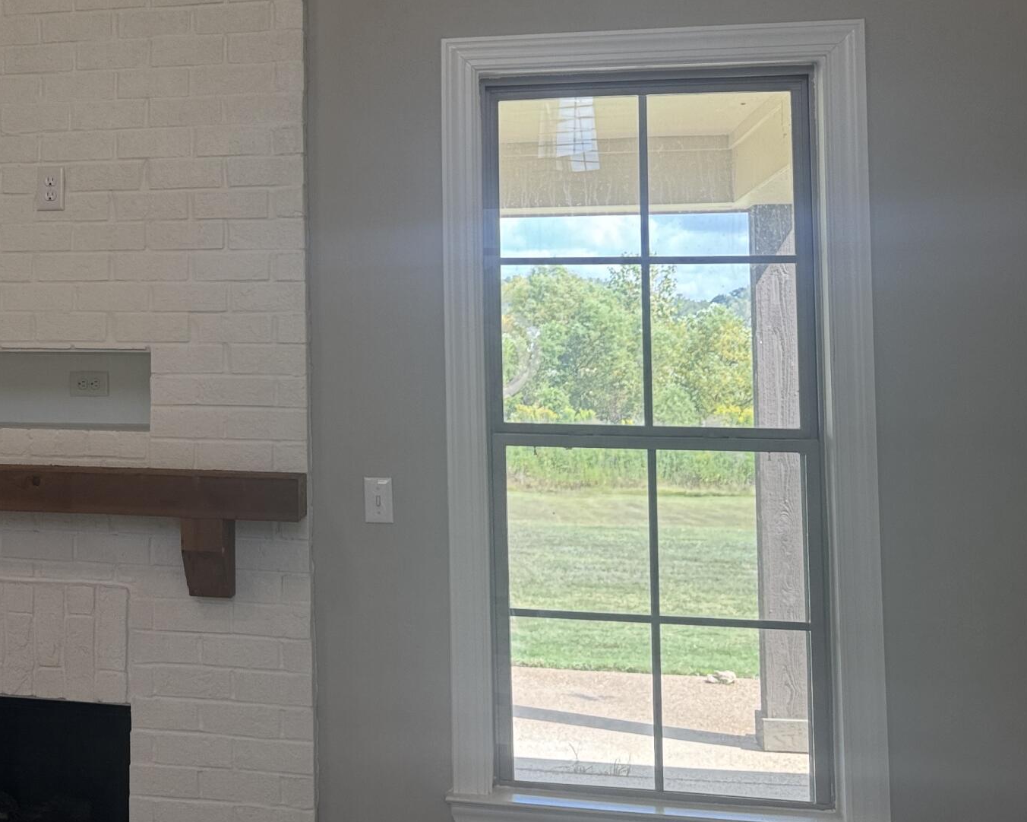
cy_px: 233
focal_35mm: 52
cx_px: 18
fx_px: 1580
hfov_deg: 33.2
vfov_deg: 28.8
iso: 80
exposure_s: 1/190
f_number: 1.78
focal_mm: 6.76
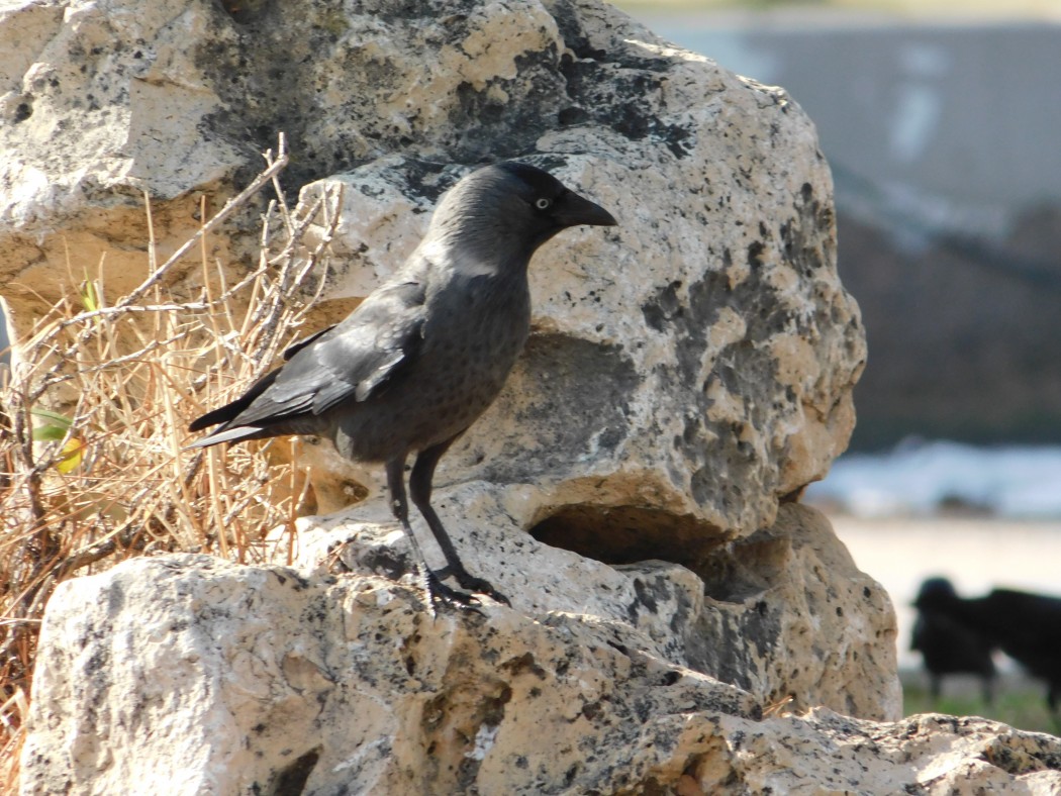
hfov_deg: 2.7
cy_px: 398
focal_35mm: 748
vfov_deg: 2.0
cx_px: 530
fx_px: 22932
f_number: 6.4
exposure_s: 1/250
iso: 250
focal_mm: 132.8
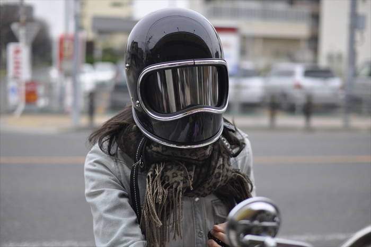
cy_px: 124
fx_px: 463
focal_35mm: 45
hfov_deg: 43.6
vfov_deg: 29.8
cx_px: 186
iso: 200
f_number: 1.4
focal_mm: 30
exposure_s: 1/1250
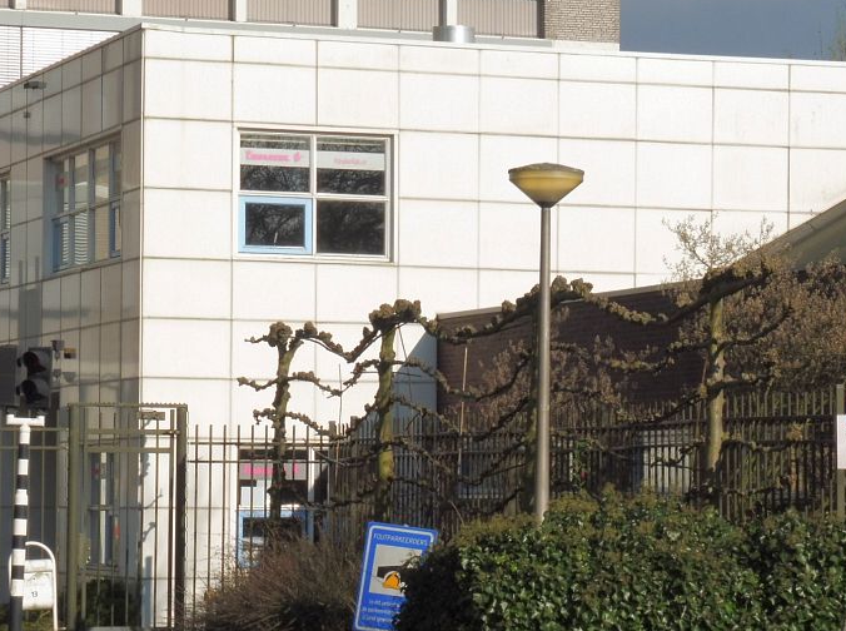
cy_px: 349
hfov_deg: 12.0
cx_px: 581
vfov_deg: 9.0
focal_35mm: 165
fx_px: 4024
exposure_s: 1/400
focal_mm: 19.4
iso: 100
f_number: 7.1
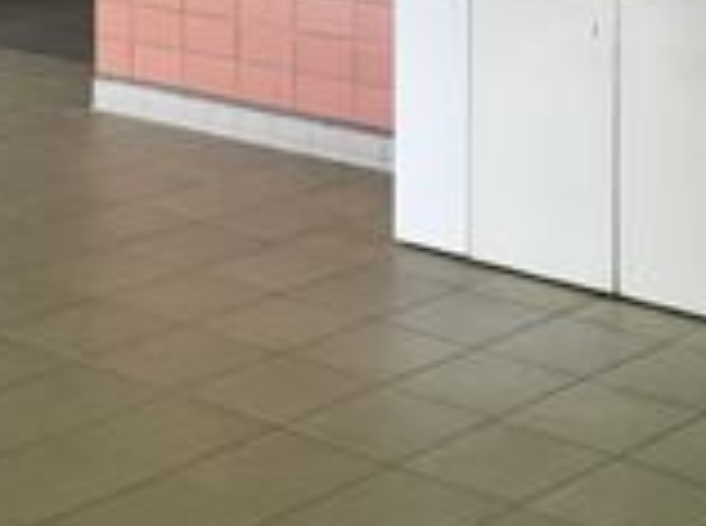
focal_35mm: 100
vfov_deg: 14.0
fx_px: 2035
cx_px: 504
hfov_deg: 19.6
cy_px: -196
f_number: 2.2
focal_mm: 4.15
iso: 50
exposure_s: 1/33
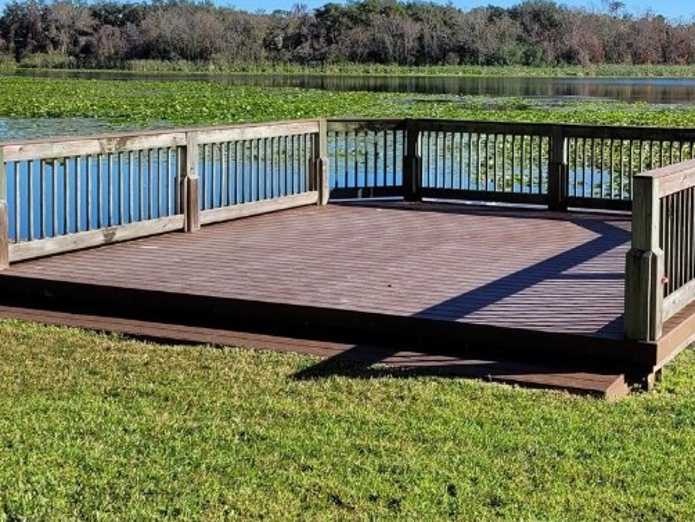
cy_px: 132
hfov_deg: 34.6
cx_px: 595
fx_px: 1065
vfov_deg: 27.2
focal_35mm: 53
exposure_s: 1/2038
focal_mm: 5.4
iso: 40
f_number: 1.8
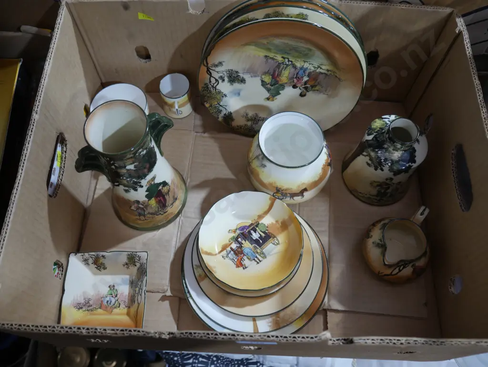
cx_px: 244
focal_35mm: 32
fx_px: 451
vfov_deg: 44.2
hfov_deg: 56.8
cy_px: 184
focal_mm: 16
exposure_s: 1/60
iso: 500
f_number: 3.6
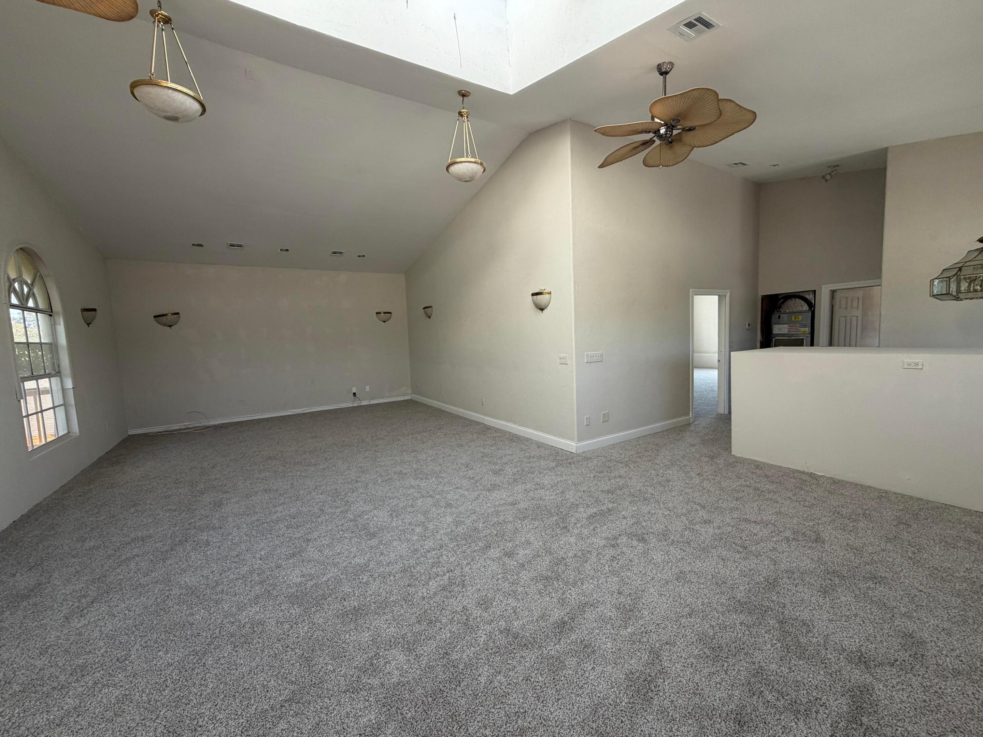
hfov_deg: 102.1
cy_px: 368
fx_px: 398
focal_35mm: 14
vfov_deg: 85.7
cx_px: 492
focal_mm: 2.22
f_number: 2.2
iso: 160
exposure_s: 1/121
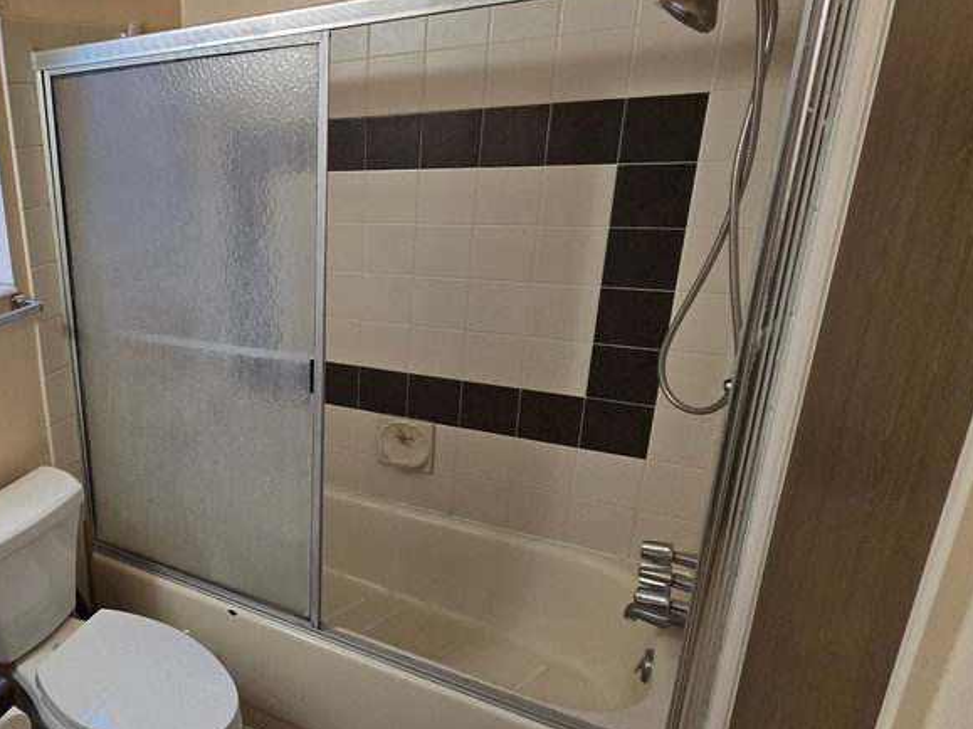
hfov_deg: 63.3
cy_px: 359
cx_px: 119
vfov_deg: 58.9
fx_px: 646
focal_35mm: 23
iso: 250
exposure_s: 1/60
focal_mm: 2.2
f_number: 2.2
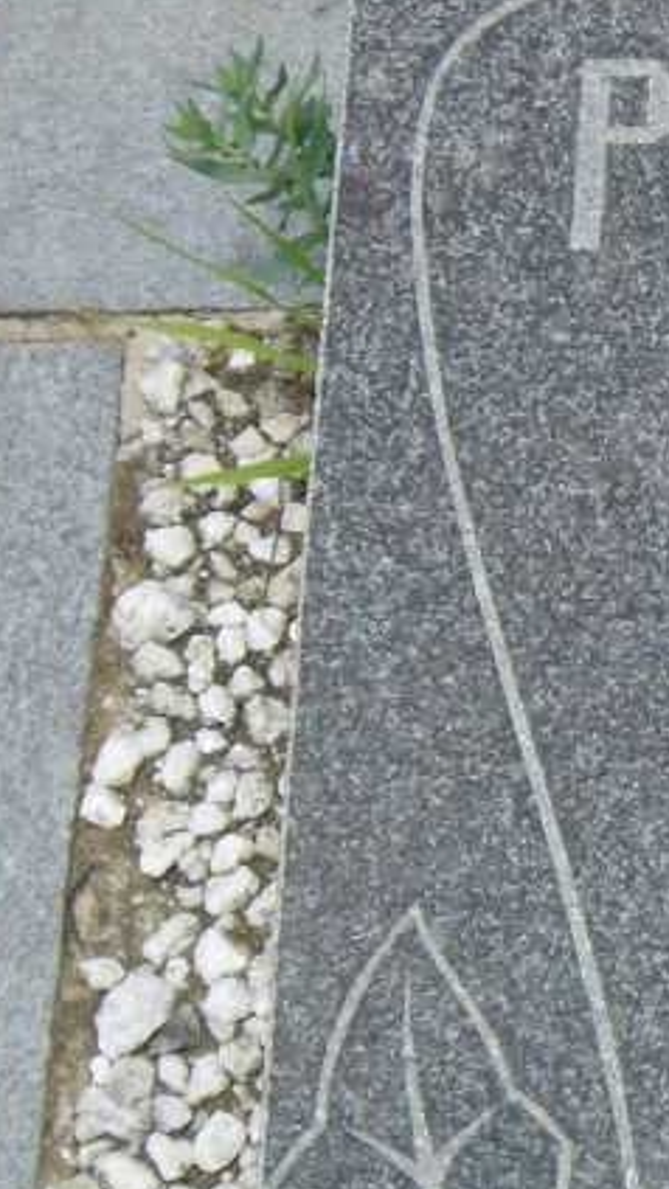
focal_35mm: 136
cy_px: 916
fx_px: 4288
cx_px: 1650
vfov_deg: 15.7
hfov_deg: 8.2
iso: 80
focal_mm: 7.8
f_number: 4.5
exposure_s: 1/756
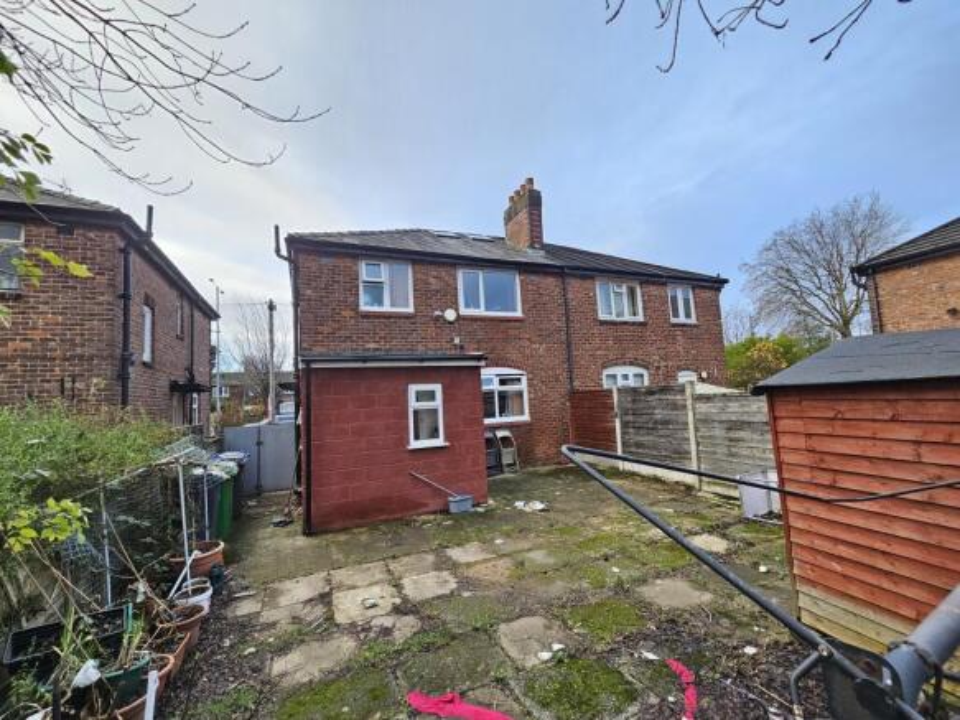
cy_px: 360
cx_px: 480
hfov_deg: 106.2
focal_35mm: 13
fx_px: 360
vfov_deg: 89.9
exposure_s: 1/190
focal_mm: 2.2
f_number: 2.2
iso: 160
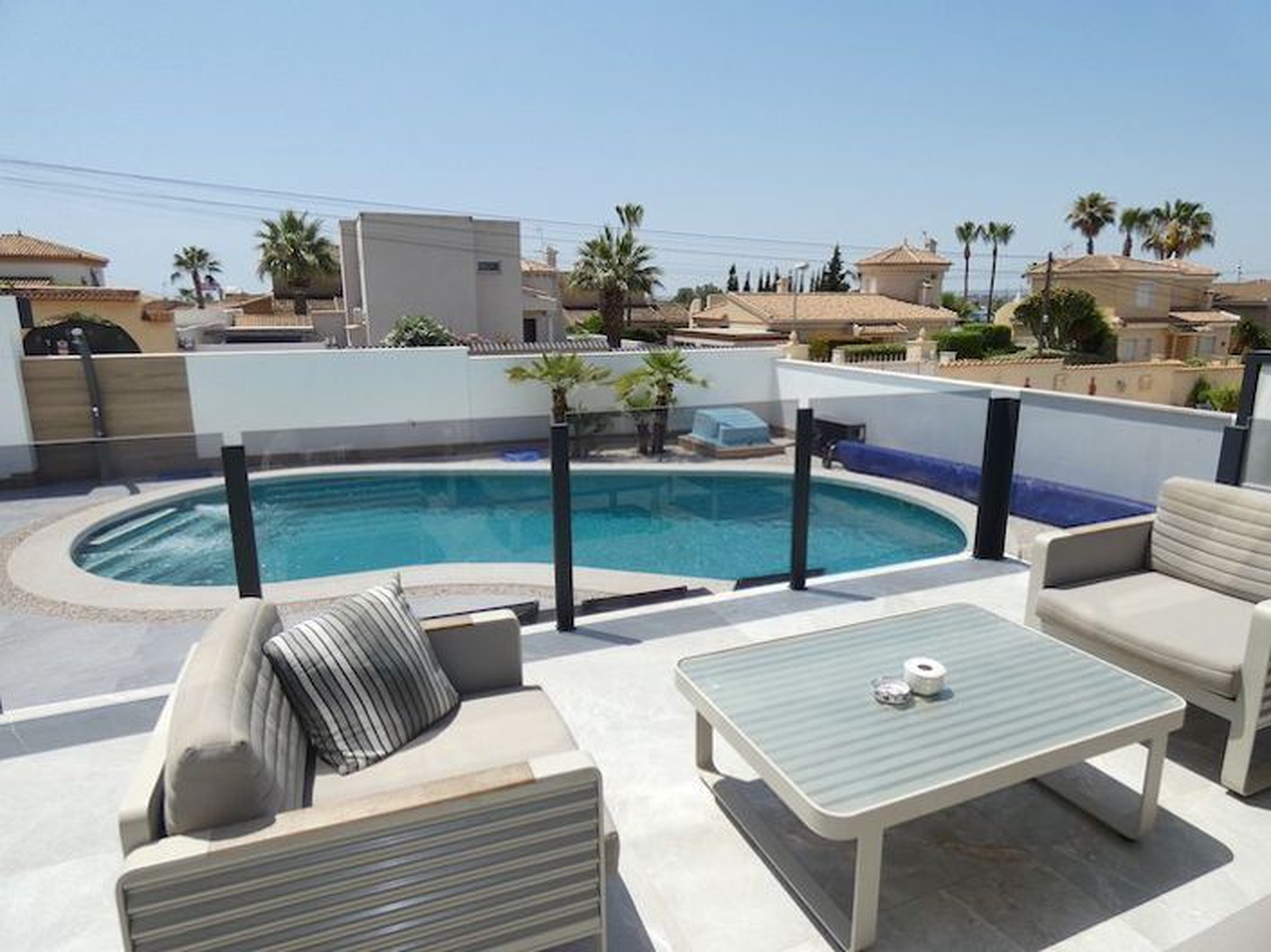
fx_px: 734
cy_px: 476
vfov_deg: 65.9
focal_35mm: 20
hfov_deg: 81.8
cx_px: 636
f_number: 2.8
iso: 80
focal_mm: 3.6
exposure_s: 1/2000
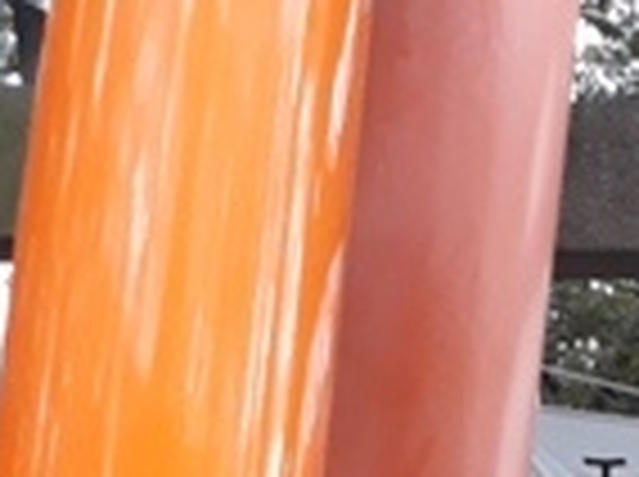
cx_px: 1274
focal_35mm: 122
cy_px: 963
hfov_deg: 13.8
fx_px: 2248
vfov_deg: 11.0
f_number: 1.7
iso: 80
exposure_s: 1/40
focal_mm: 3.71
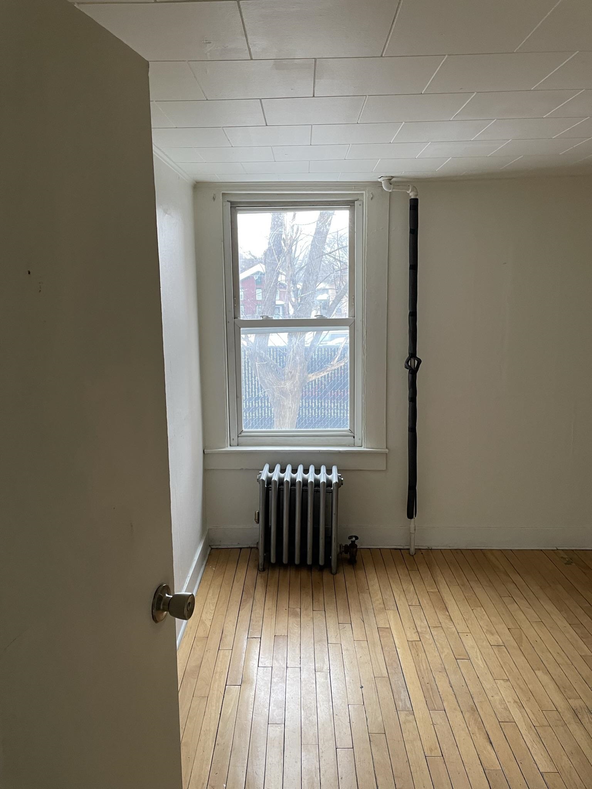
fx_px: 593
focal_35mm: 26
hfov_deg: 53.1
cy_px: 394
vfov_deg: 67.3
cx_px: 296
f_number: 1.6
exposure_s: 1/67
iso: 125
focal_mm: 4.2
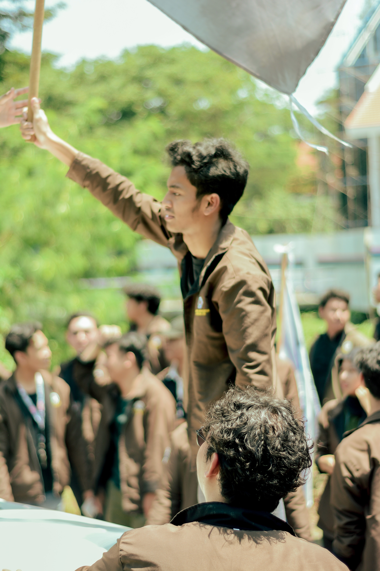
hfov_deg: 18.2
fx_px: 1187
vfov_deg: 27.0
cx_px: 190
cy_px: 286
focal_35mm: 75
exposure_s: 1/1000
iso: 100
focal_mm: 50
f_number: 1.8
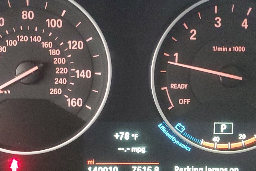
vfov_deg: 23.4
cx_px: 124
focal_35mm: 58
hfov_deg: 34.5
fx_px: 412
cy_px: 93
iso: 592
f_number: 1.5
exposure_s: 1/15
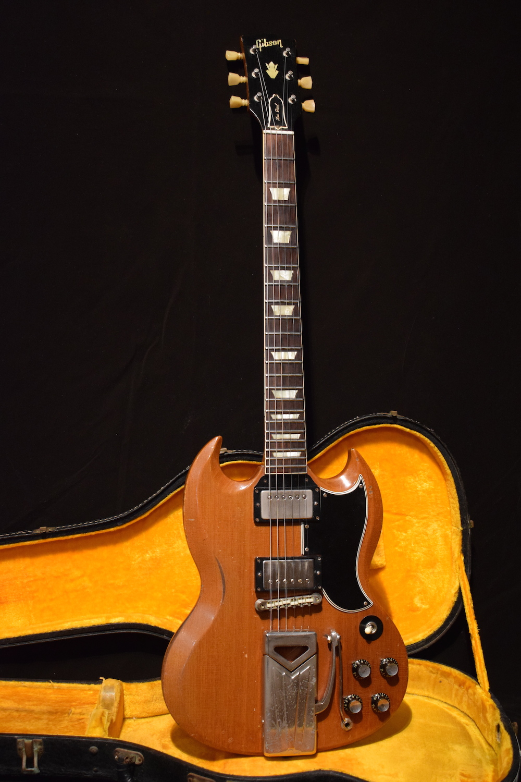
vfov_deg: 45.0
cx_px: 260
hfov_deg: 30.8
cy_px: 391
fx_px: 944
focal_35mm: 44
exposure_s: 1/30
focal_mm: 29
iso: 2500
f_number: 4.2
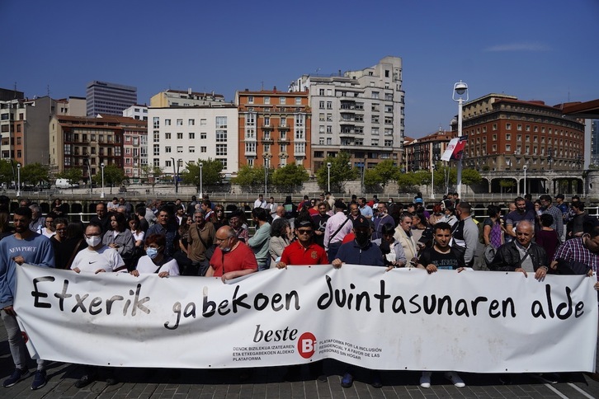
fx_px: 399
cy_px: 200
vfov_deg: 53.1
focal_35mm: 24
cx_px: 300
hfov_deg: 73.7
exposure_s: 1/2500
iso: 100
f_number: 4
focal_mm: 24
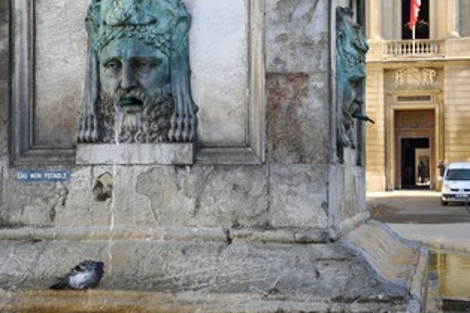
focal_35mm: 60
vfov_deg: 22.6
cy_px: 134
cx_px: 304
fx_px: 783
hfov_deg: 33.2
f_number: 5.6
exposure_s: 1/200
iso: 200
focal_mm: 45
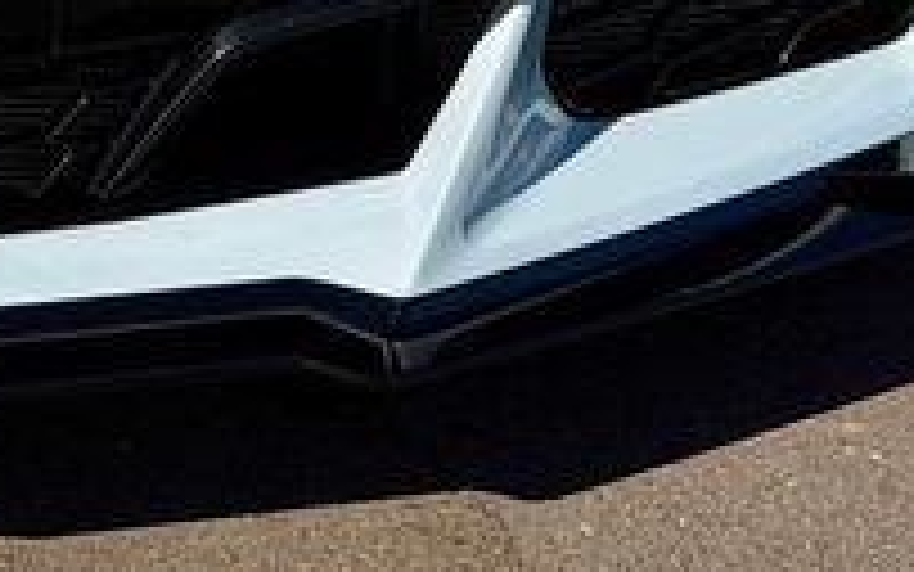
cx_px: -212
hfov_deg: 12.7
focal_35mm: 161
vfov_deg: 7.9
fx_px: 4012
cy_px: -495
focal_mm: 6.76
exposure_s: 1/20408
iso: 80
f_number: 1.78
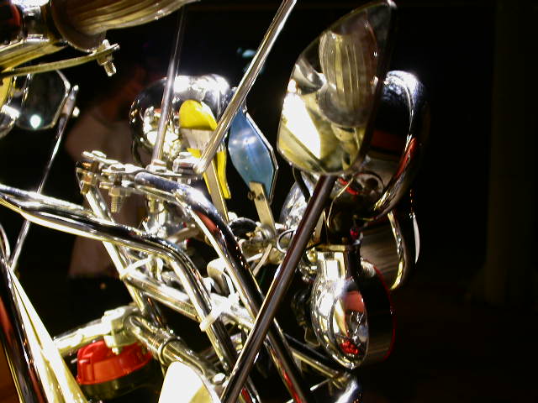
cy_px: 202
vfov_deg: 22.3
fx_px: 1026
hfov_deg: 29.4
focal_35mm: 66
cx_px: 269
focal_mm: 13.8
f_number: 3.2
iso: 100
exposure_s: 1/6
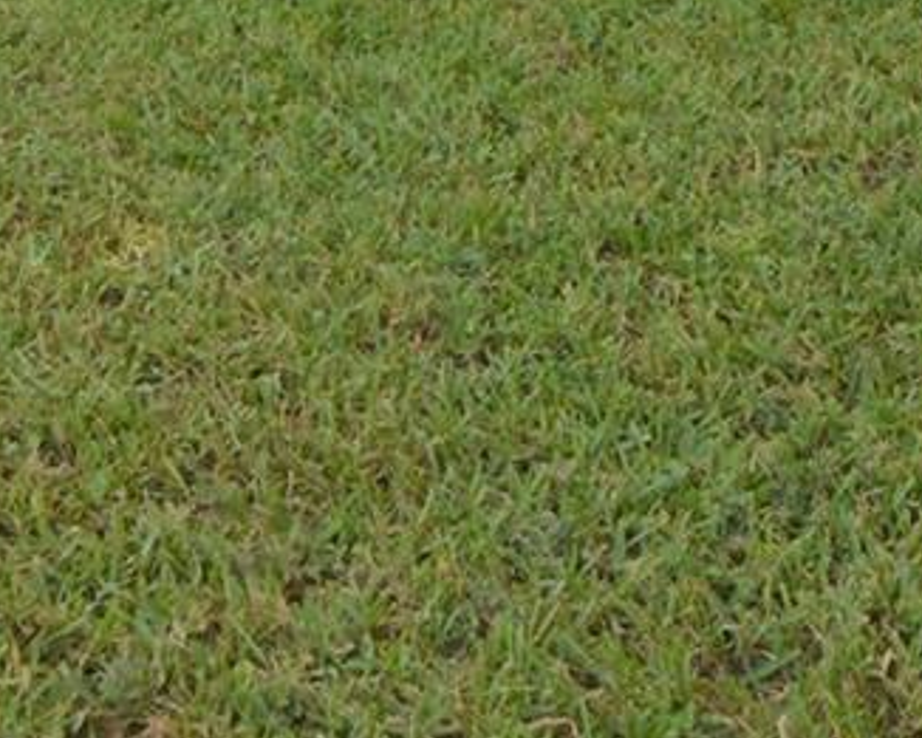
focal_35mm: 69
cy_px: -718
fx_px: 1883
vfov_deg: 16.8
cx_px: 376
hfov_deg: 27.5
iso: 100
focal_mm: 10
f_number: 8
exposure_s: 1/250
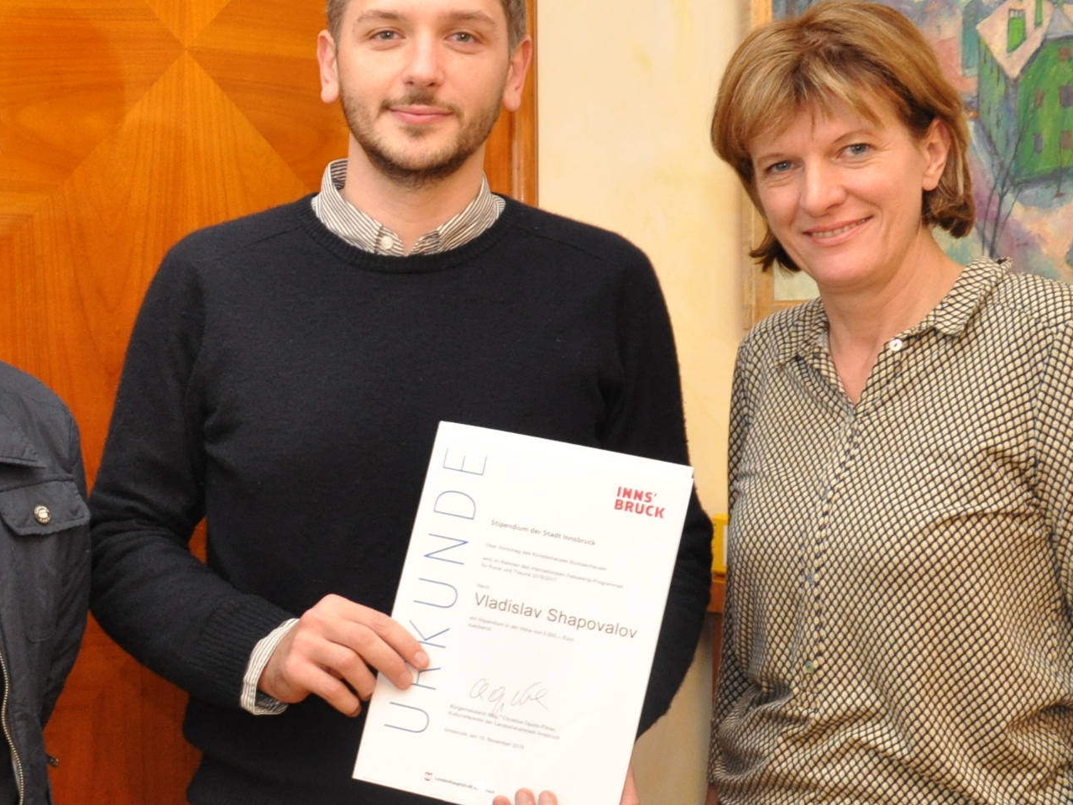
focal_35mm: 87
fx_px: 2697
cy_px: 420
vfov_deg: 17.0
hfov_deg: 21.8
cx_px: 29
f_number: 4
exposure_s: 1/60
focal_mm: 24
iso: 800
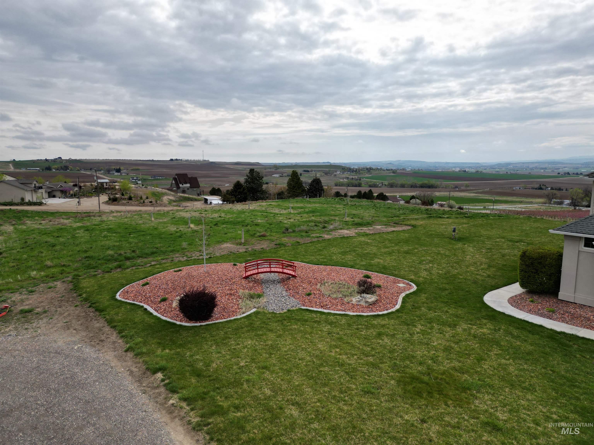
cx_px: 297
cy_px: 222
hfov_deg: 71.6
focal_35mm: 24
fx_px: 412
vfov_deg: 56.8
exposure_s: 1/4000
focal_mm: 6.72
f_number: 1.7
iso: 100
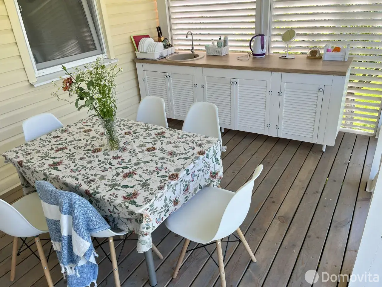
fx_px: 287
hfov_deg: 67.3
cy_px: 144
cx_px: 191
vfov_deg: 53.1
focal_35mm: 26
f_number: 1.6
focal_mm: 5.1
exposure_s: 1/369
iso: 50
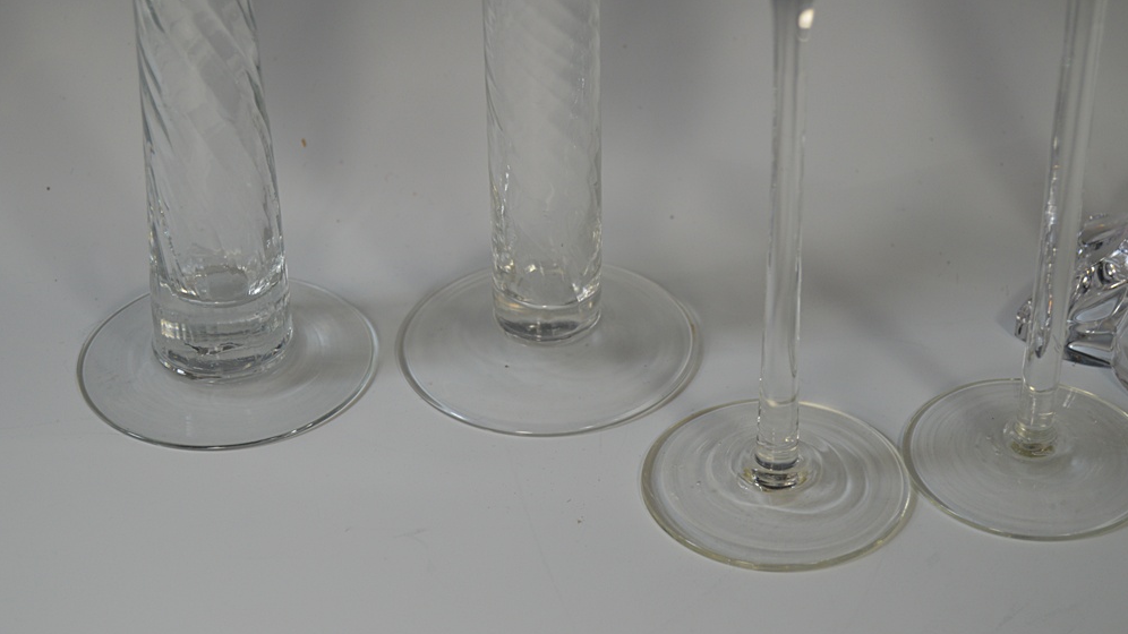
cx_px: 564
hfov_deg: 25.9
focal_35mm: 82
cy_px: 279
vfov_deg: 14.7
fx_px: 2452
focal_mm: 52
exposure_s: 1/125
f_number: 5.6
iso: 250
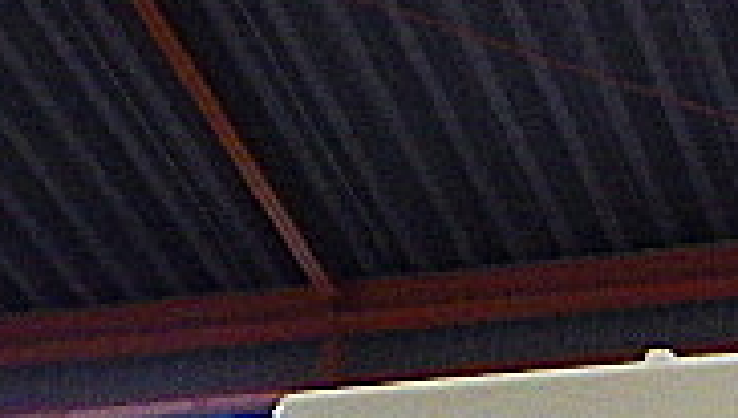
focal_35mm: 107
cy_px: 881
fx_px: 2097
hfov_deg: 18.3
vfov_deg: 10.3
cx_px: 1010
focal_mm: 5
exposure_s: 1/45
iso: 500
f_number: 3.5
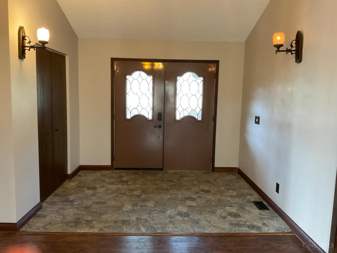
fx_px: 282
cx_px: 168
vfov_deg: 48.2
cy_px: 126
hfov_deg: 61.7
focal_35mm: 29
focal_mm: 3
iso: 250
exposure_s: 1/60
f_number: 1.8
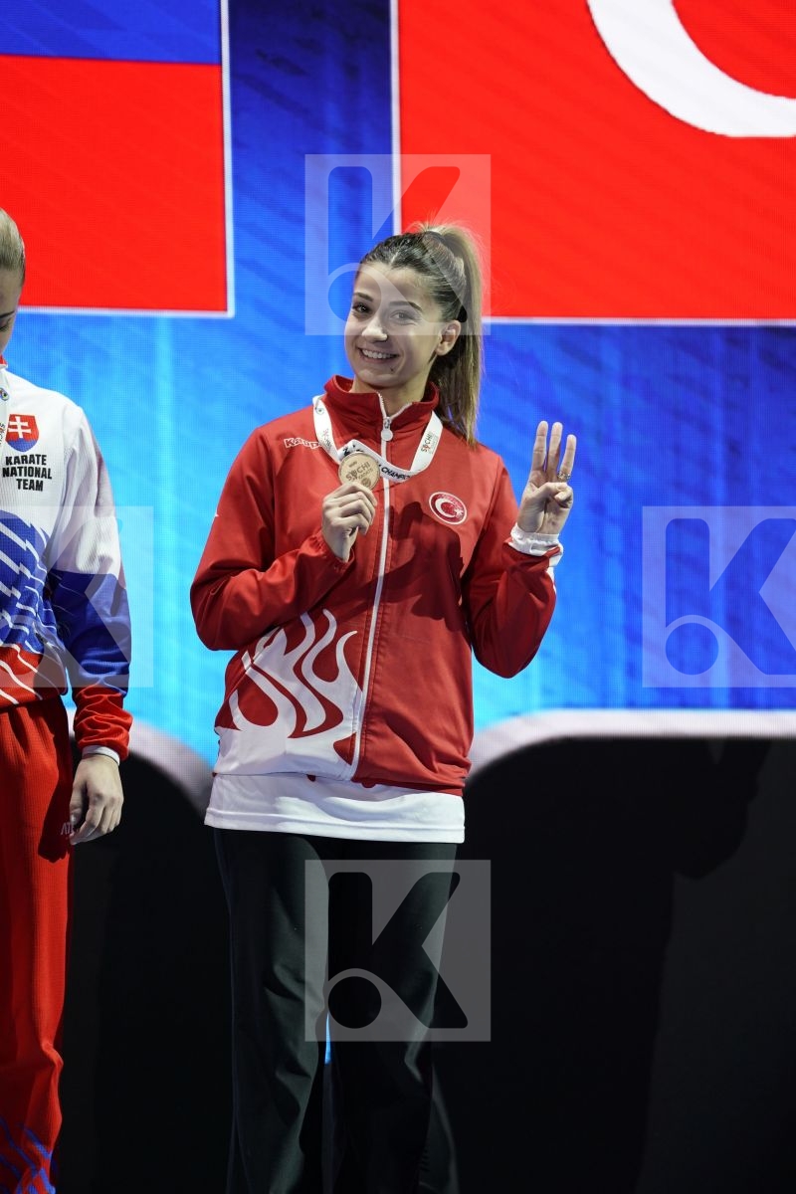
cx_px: 398
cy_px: 597
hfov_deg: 6.9
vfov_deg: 10.3
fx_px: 6633
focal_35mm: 200
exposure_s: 1/250
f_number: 2.8
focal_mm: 200
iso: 400
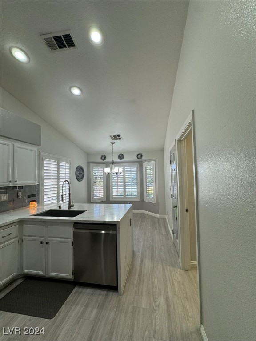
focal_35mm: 14
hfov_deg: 85.7
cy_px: 170
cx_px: 128
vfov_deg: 102.1
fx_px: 138
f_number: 2.2
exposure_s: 1/120
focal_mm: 2.22
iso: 64
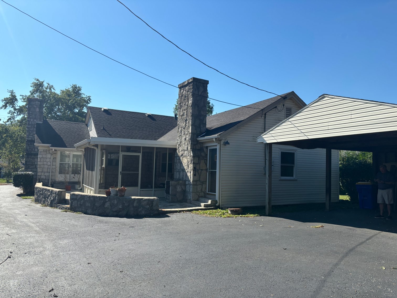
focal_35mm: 26
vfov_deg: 53.1
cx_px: 198
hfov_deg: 67.3
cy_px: 149
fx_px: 298
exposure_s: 1/3106
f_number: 1.6
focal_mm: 5.96
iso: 50
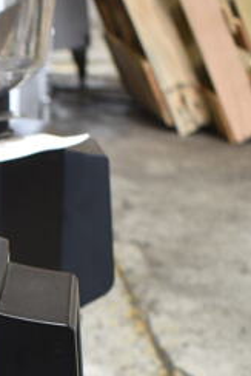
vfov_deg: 19.7
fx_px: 1055
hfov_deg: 12.5
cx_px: -189
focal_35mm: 101
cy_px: 364
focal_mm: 18
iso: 180
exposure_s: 1/30
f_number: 3.5
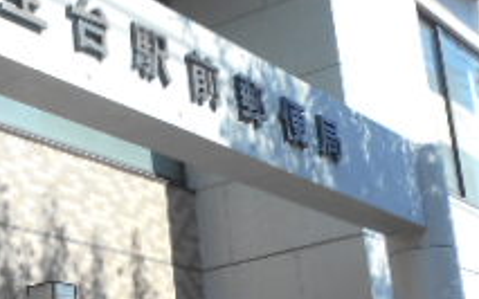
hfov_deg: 24.4
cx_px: 70
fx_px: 1083
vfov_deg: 15.7
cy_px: 209
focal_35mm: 83
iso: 80
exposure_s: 1/400
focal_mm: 4.6
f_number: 3.2
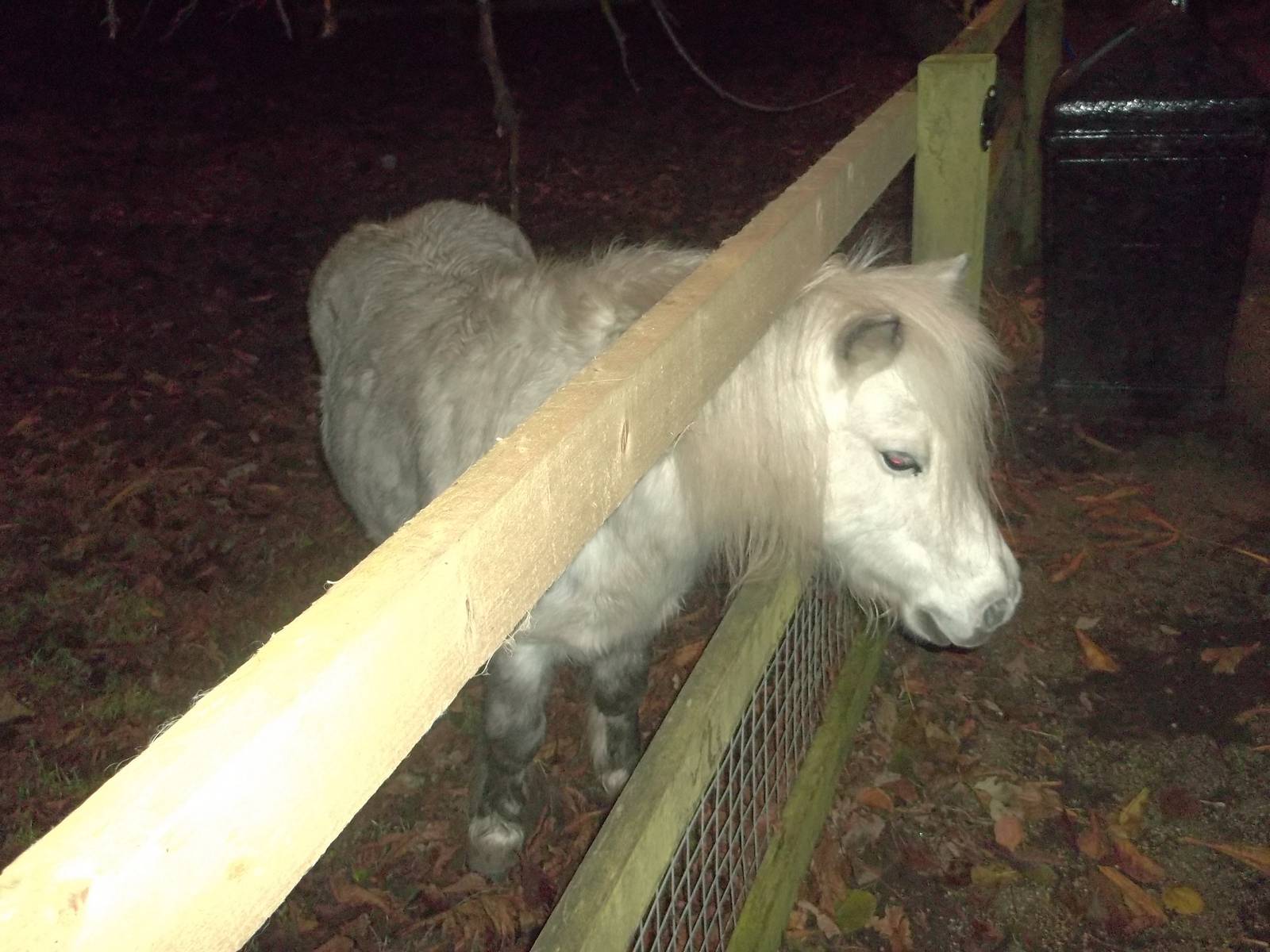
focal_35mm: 33
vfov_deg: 42.9
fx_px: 1211
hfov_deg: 55.4
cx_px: 635
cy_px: 476
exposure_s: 1/30
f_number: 3.3
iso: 320
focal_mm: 5.9
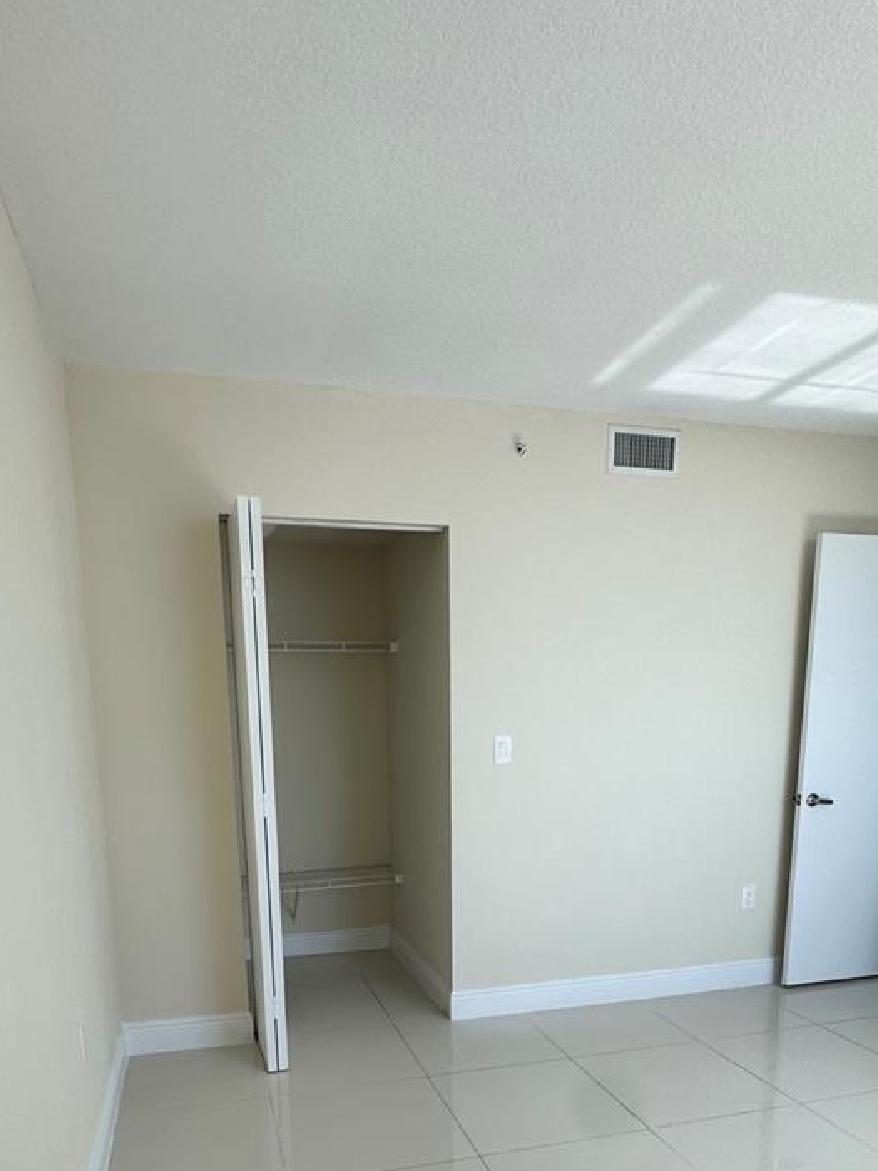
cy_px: 873
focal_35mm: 24
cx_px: 415
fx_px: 812
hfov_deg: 56.8
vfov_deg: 67.2
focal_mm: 2.22
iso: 40
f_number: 2.2
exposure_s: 1/335
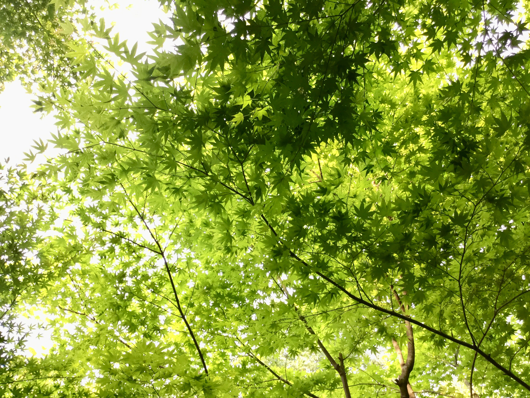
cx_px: 265
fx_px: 475
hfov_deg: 58.4
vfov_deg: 45.4
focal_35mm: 31
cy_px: 199
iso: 25
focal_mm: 3.3
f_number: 2.4
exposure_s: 1/40
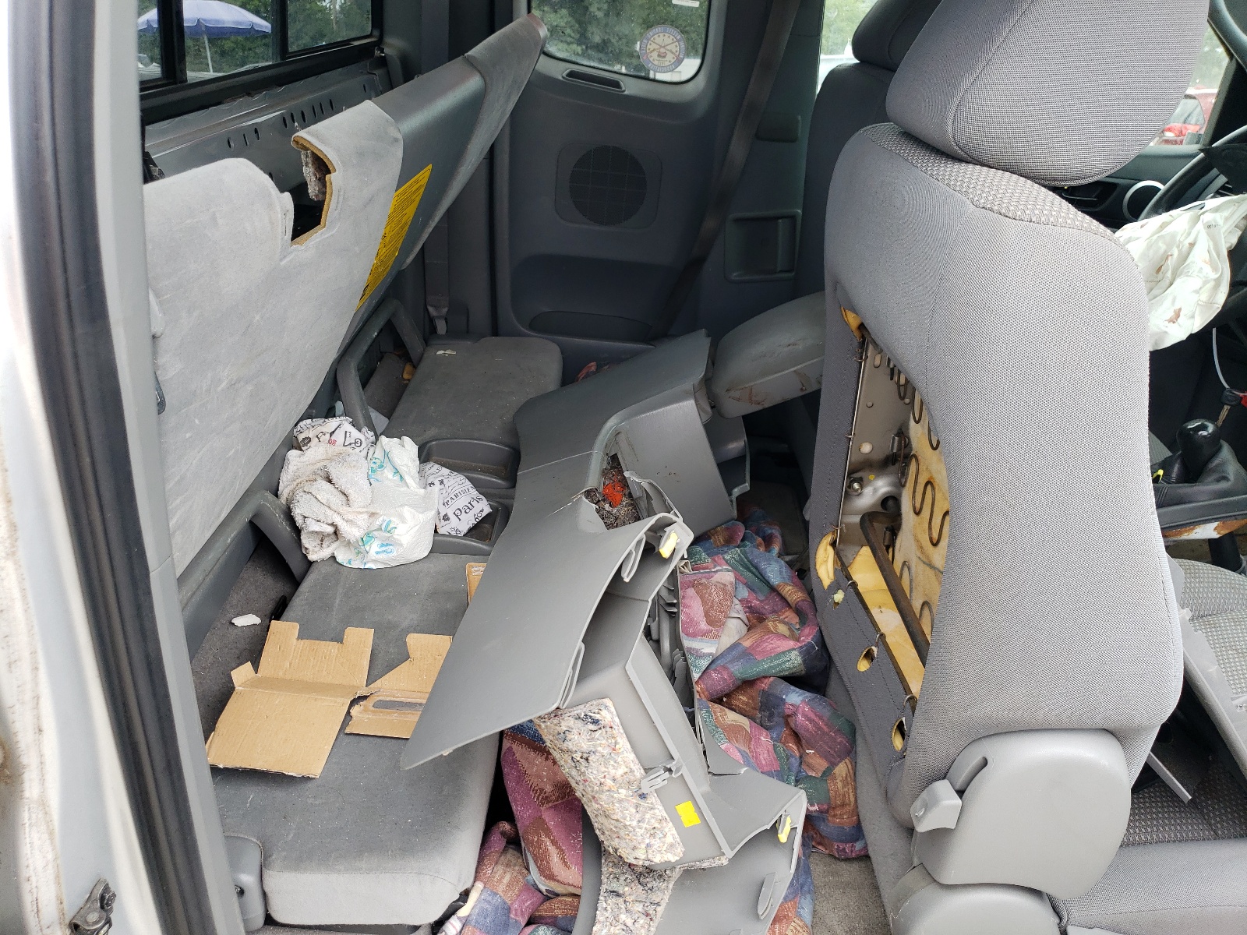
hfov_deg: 67.3
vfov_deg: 53.1
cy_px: 468
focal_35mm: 26
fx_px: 937
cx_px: 624
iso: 50
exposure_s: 1/238
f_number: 1.5
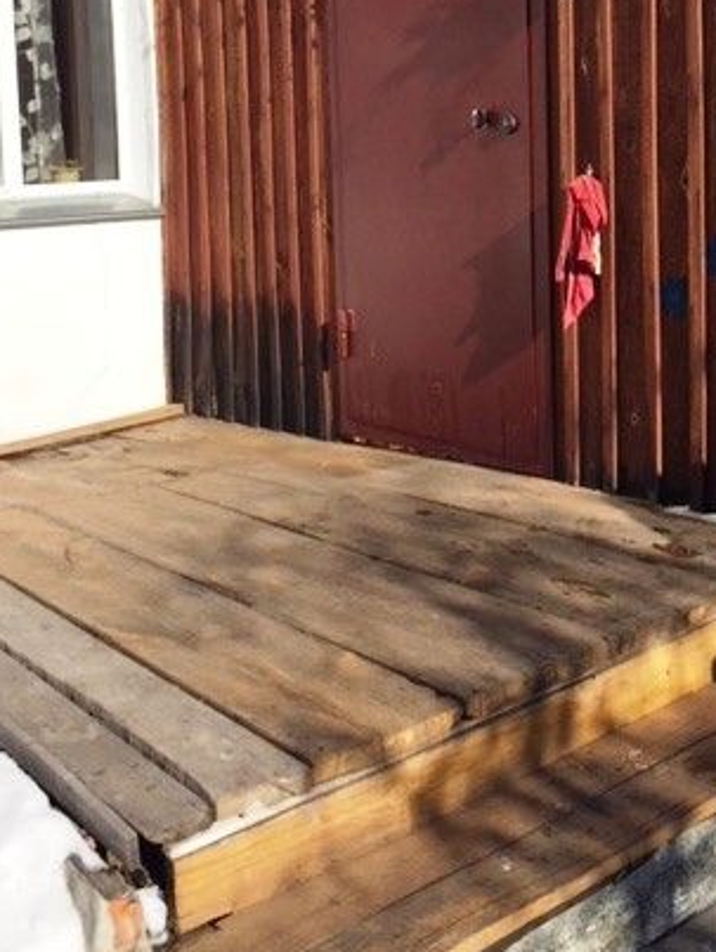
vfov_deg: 39.8
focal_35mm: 46
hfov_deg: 31.5
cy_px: 215
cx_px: 406
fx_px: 1267
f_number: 2.2
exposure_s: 1/2639
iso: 32
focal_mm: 4.15
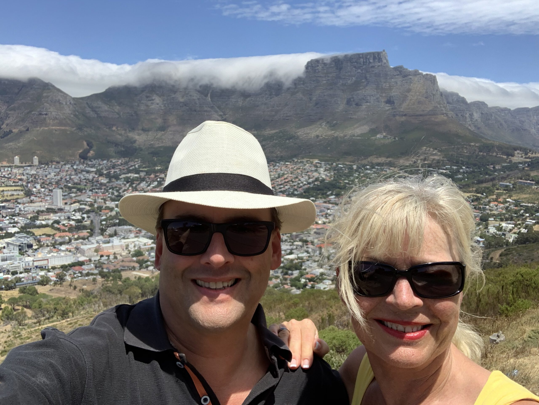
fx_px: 498
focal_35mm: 32
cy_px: 202
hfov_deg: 56.8
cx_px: 270
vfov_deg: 44.2
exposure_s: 1/611
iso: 16
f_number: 2.2
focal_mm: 2.87
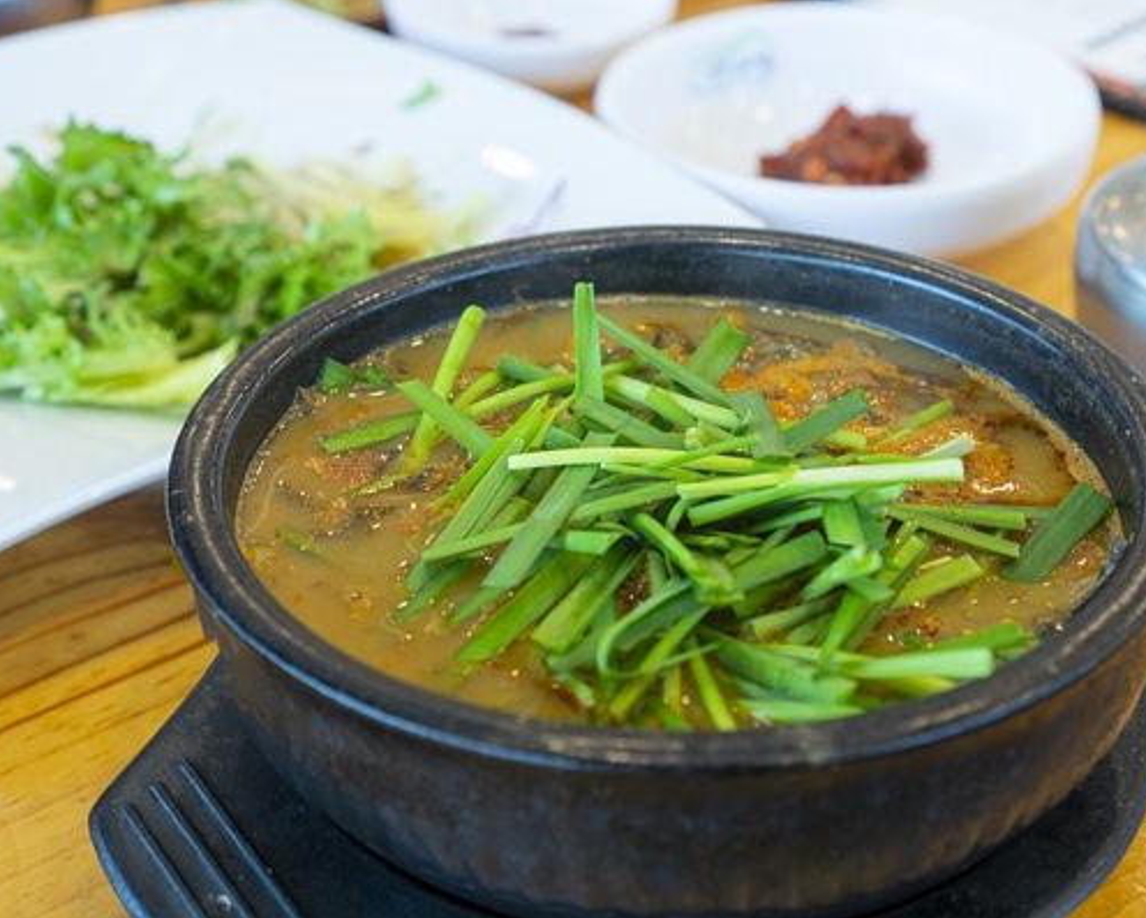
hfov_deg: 31.9
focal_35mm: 59
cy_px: 458
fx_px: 2002
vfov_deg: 25.8
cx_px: 635
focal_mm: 35
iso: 250
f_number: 4.5
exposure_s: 1/60
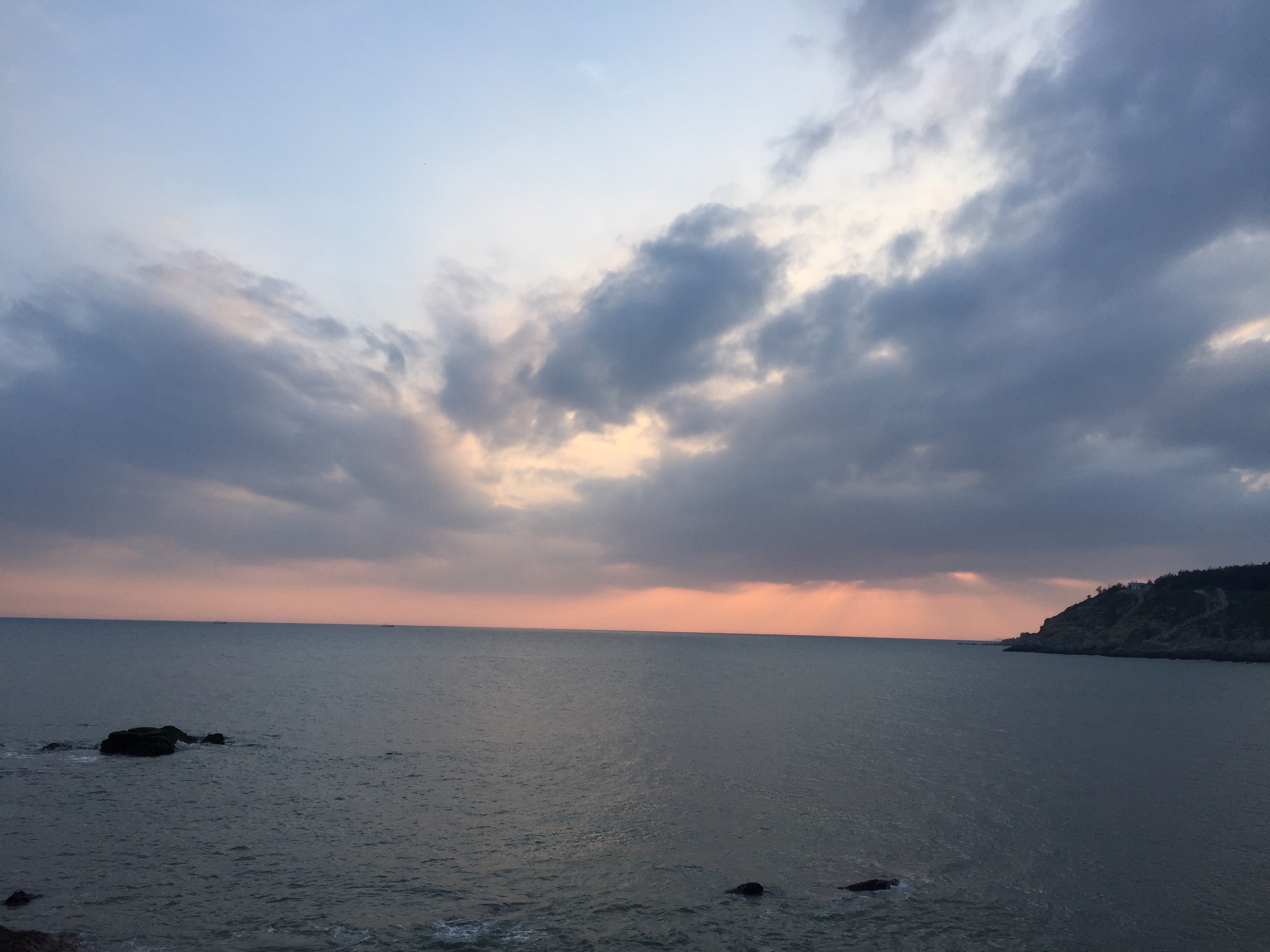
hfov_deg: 61.7
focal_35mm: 29
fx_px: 1064
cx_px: 635
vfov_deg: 48.2
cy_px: 476
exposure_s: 1/648
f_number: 2.2
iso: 32
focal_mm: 4.15
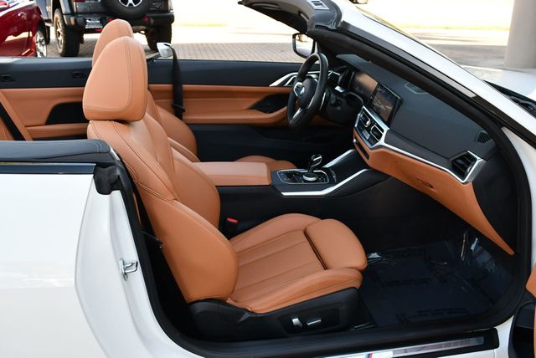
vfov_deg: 36.9
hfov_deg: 53.1
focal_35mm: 36
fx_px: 536
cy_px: 179
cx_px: 268
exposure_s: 1/250
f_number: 5
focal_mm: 18
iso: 400
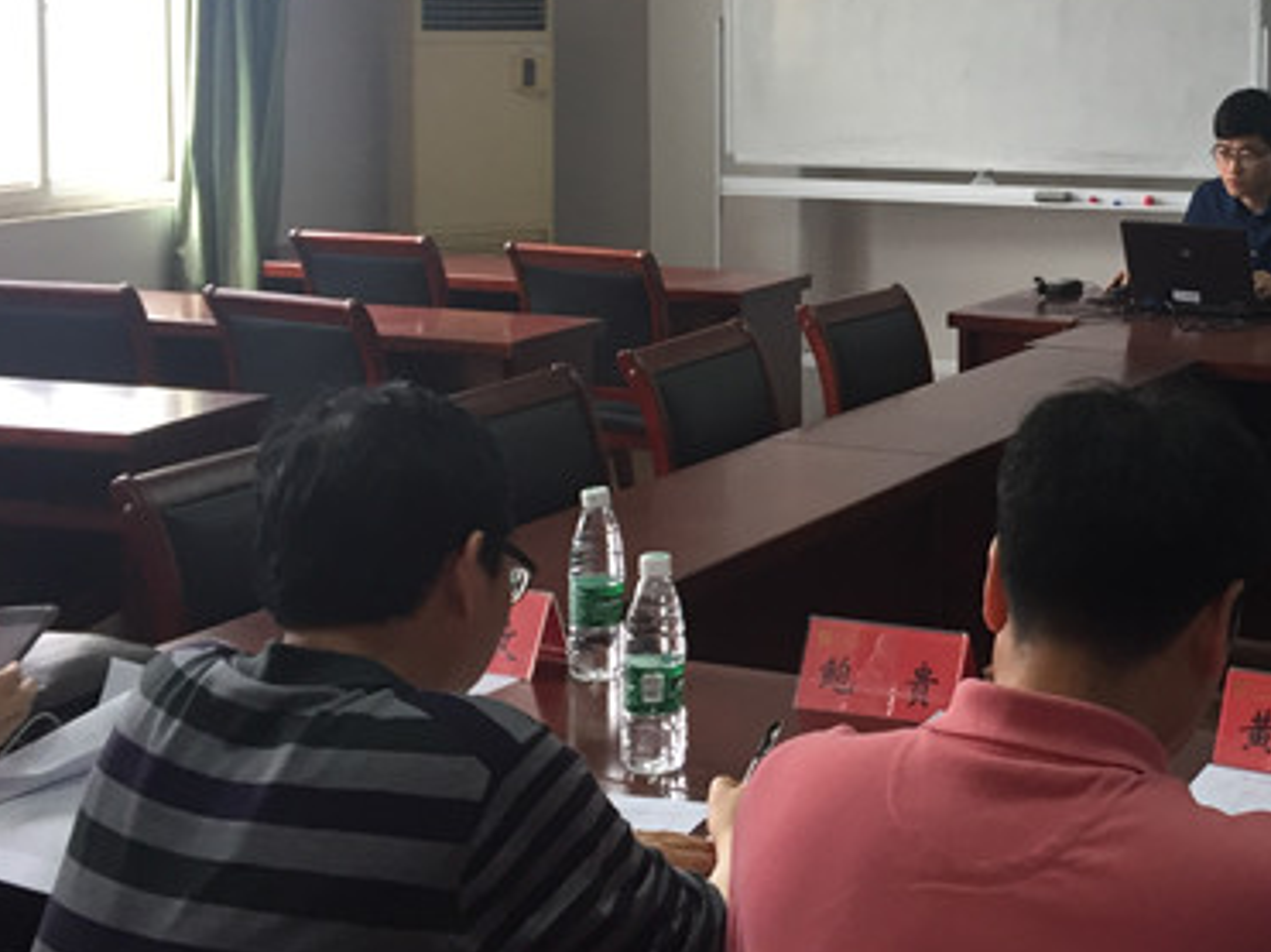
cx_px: 1127
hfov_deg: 30.4
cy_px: 156
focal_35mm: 61
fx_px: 2239
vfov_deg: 23.6
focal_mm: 4.15
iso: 40
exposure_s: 1/33
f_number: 2.2
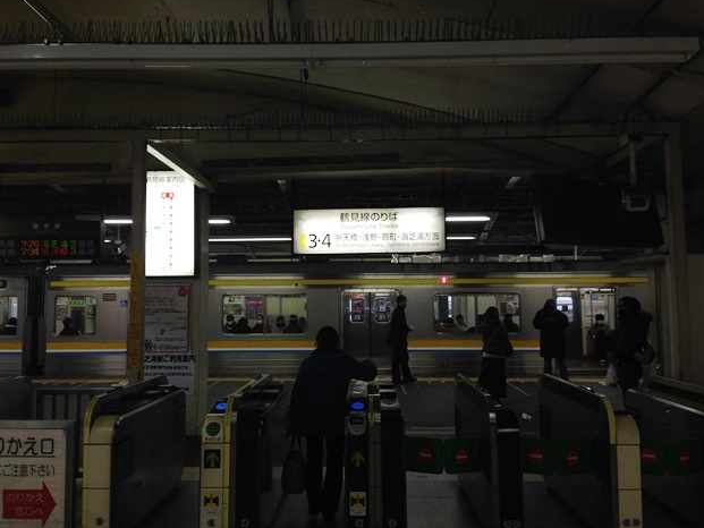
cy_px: 258
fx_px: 692
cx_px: 345
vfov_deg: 41.8
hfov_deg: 53.9
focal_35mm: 34
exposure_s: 1/40
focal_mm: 4.12
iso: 50
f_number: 2.4
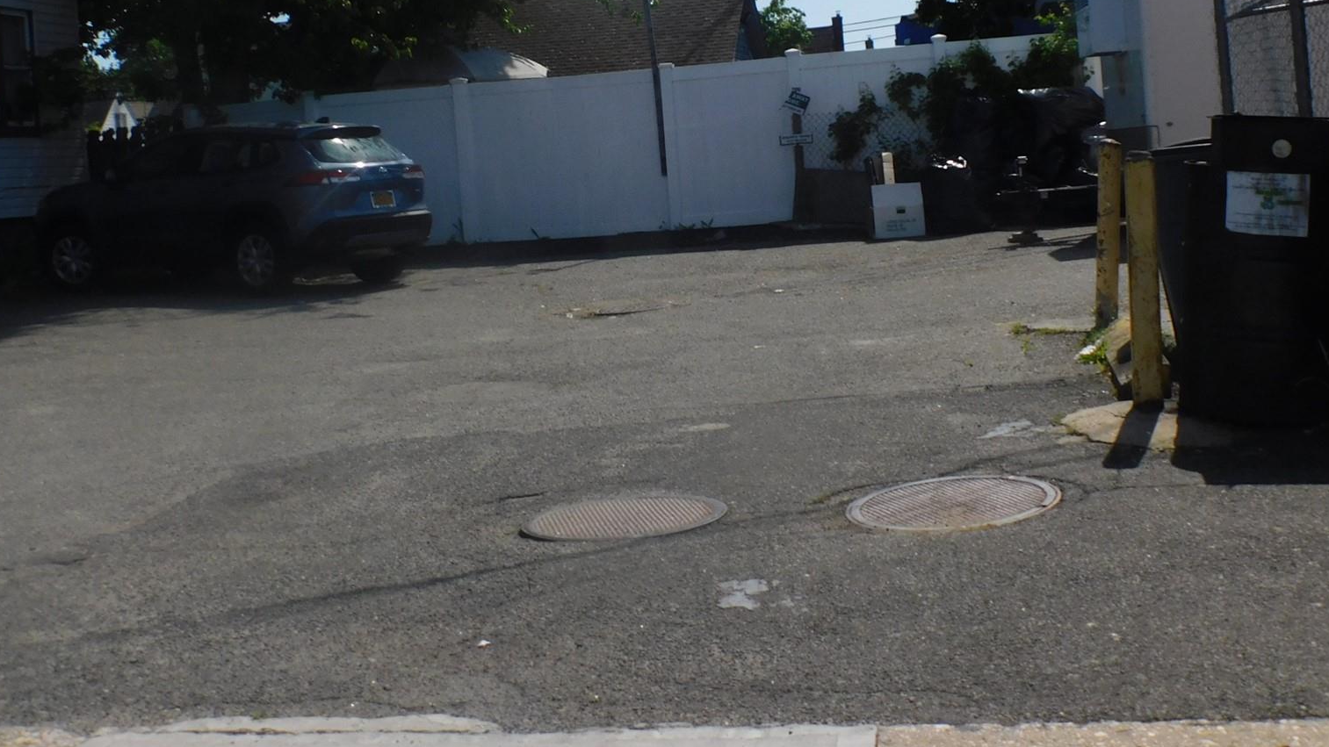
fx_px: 2079
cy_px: 131
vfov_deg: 20.1
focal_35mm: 59
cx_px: 637
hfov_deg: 35.4
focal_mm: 7.1
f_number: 7.2
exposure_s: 1/500
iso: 125
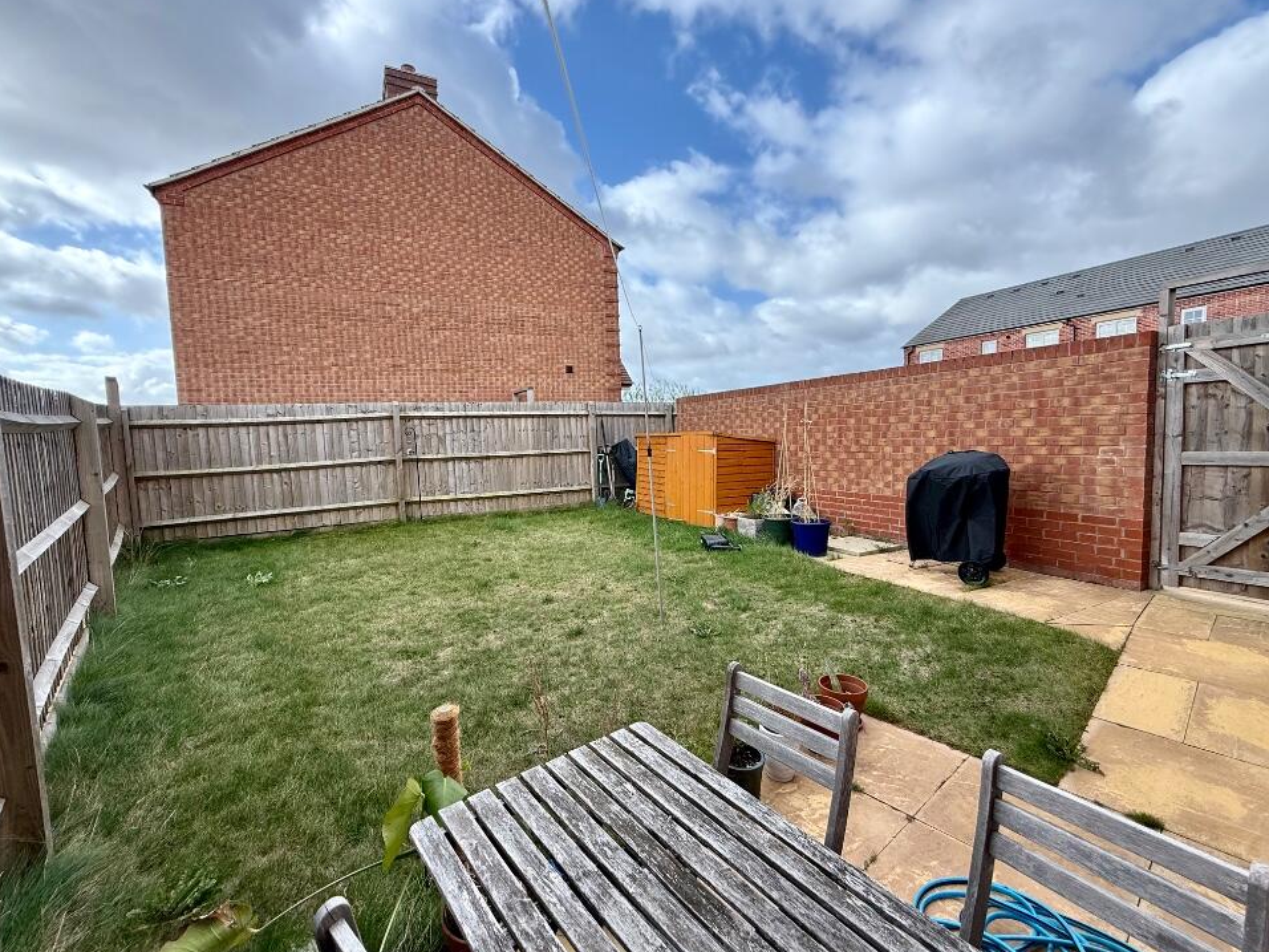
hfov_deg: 98.1
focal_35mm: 15
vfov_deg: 81.7
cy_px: 473
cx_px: 612
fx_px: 550
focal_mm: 2.22
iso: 64
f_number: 2.2
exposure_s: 1/638
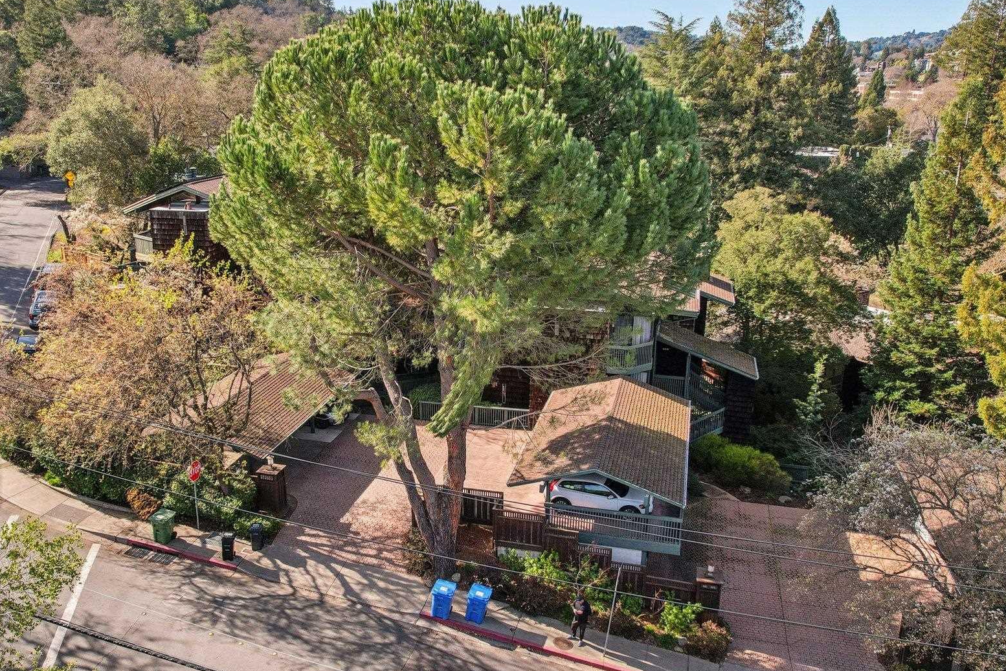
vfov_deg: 45.0
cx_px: 444
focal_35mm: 29
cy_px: 339
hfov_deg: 63.5
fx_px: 810
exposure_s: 1/100
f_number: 2.8
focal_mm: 8.4
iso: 100
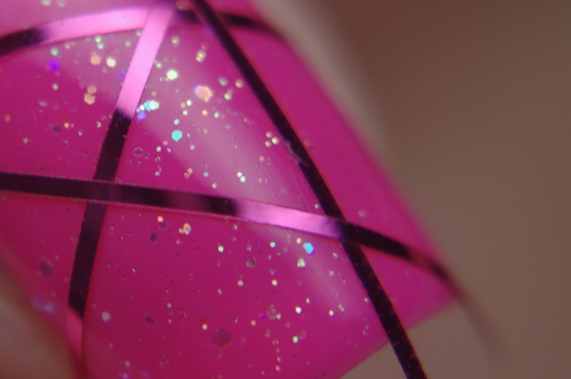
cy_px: 124
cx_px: 125
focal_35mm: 156
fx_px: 2472
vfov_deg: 8.8
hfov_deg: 13.1
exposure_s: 1/80
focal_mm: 55
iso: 200
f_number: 7.1
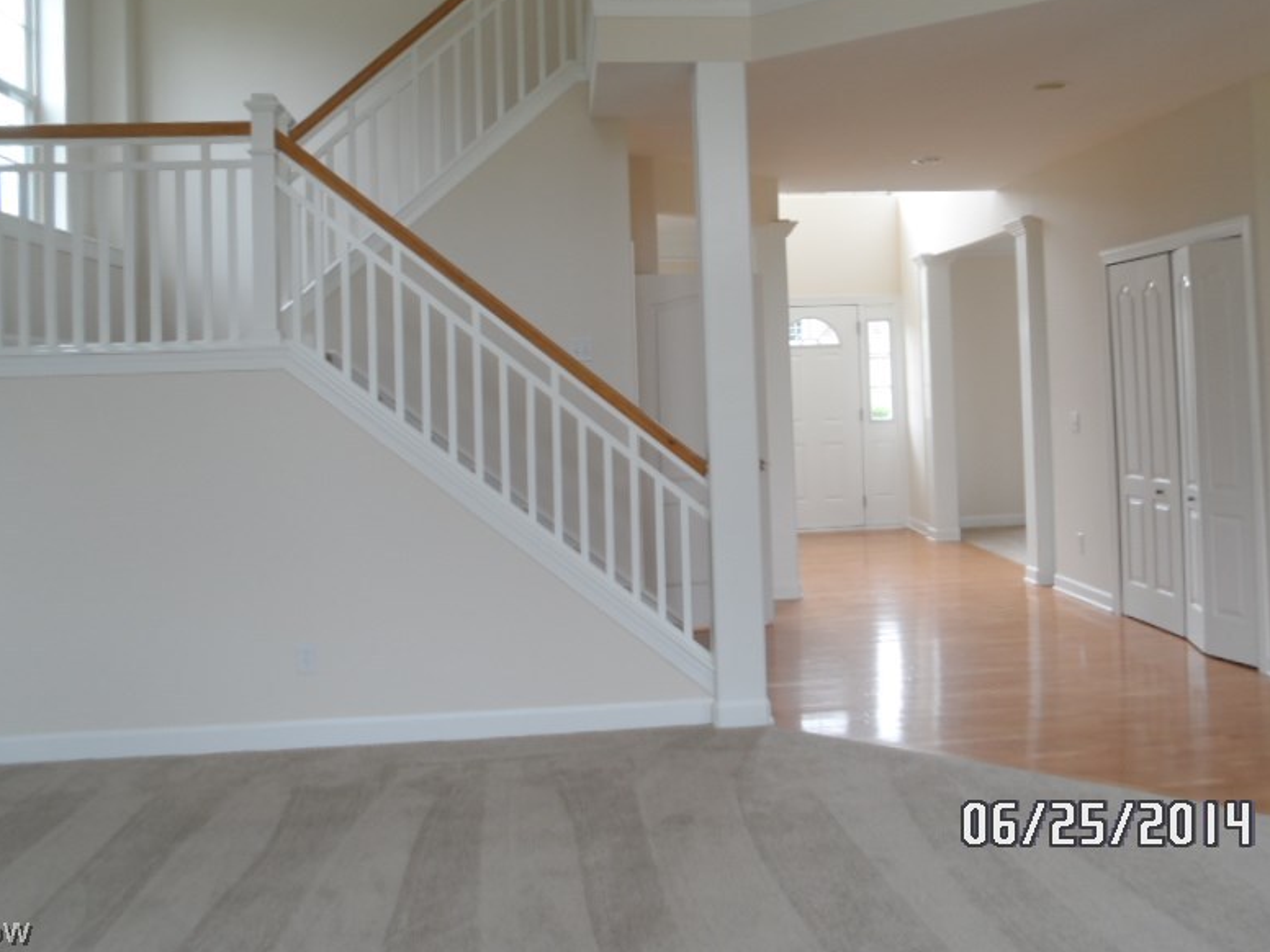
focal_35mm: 33
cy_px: 329
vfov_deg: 42.5
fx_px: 1211
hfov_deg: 55.3
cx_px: 699
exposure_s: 1/60
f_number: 2.5
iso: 80
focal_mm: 4.5
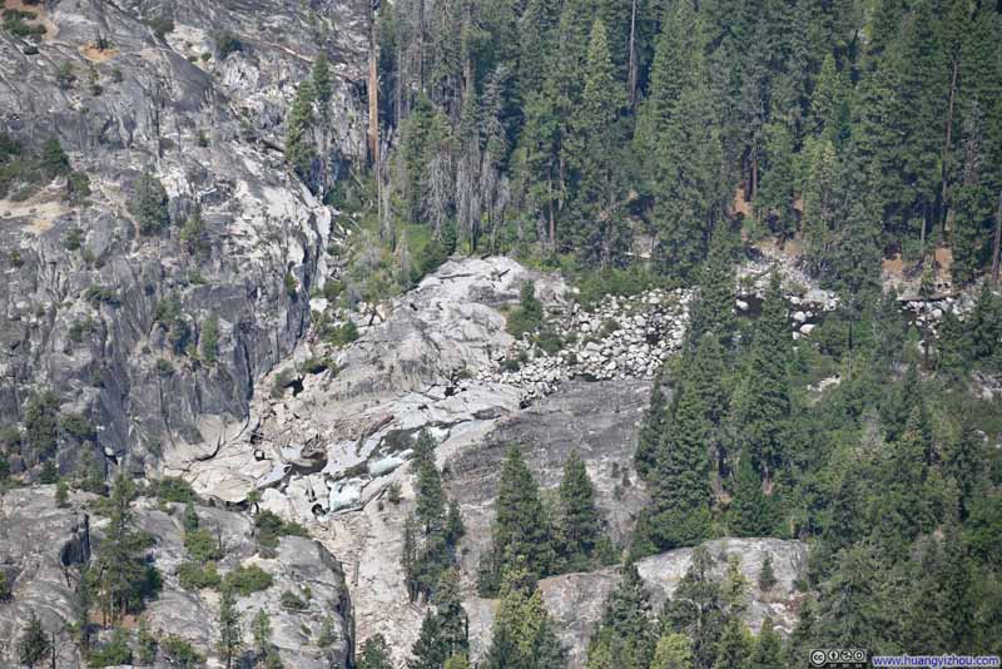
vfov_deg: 9.2
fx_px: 4176
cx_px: 501
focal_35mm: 150
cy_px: 334
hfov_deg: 13.7
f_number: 5
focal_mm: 150
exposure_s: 1/1000
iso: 100
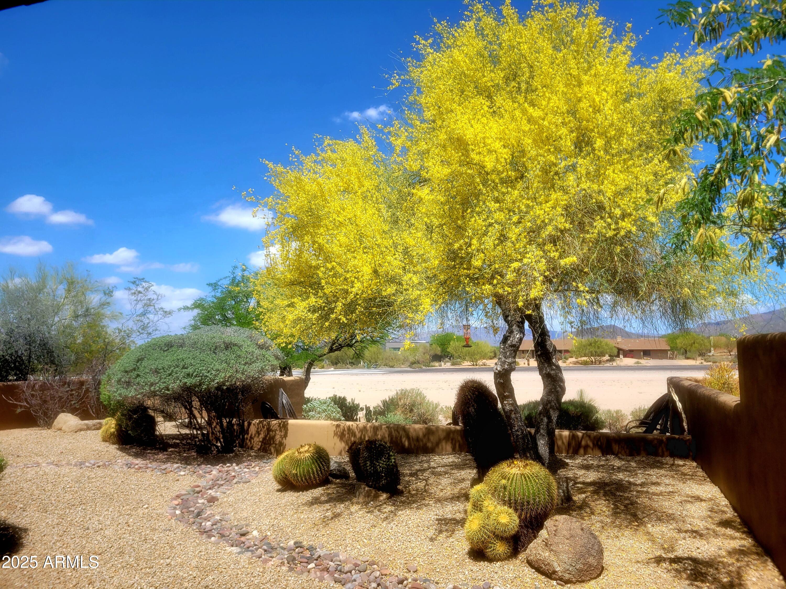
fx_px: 590
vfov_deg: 53.1
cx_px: 393
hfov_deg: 67.3
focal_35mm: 26
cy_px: 294
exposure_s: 1/2500
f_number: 1.8
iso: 40
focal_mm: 5.4
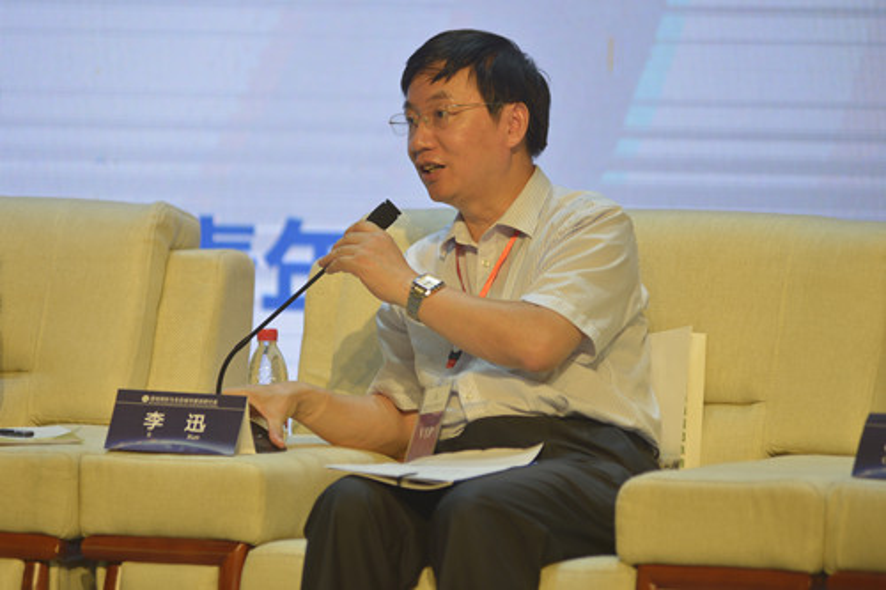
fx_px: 4920
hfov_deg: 10.3
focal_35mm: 200
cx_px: 443
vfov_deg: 6.9
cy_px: 295
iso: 450
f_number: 2.8
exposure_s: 1/200
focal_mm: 200
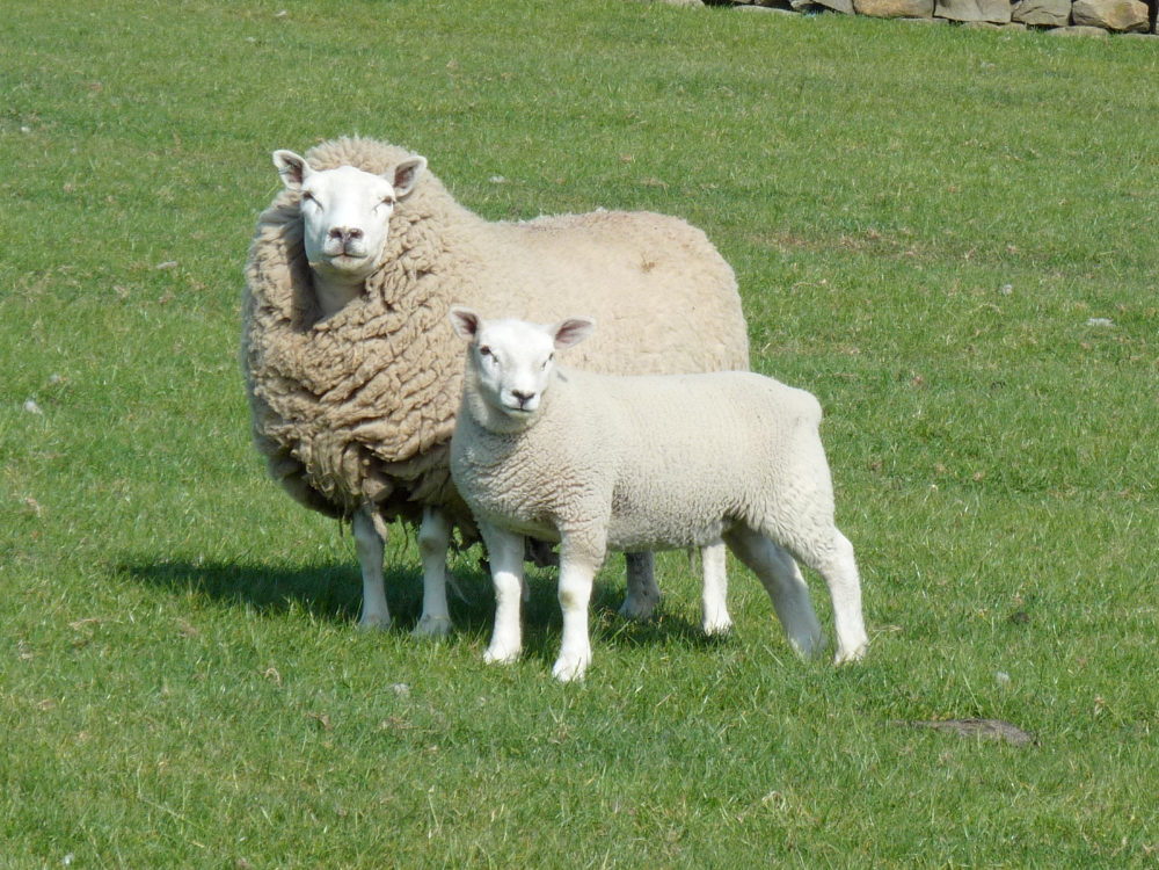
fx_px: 8839
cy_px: 435
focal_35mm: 264
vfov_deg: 5.6
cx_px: 580
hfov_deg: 7.5
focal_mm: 24.1
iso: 80
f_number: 4.5
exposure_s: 1/400
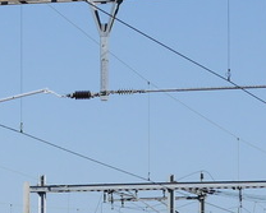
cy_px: 408
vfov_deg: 4.1
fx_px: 2925
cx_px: -36
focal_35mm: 371
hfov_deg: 5.2
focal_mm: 33
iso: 160
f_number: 9
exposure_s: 1/400
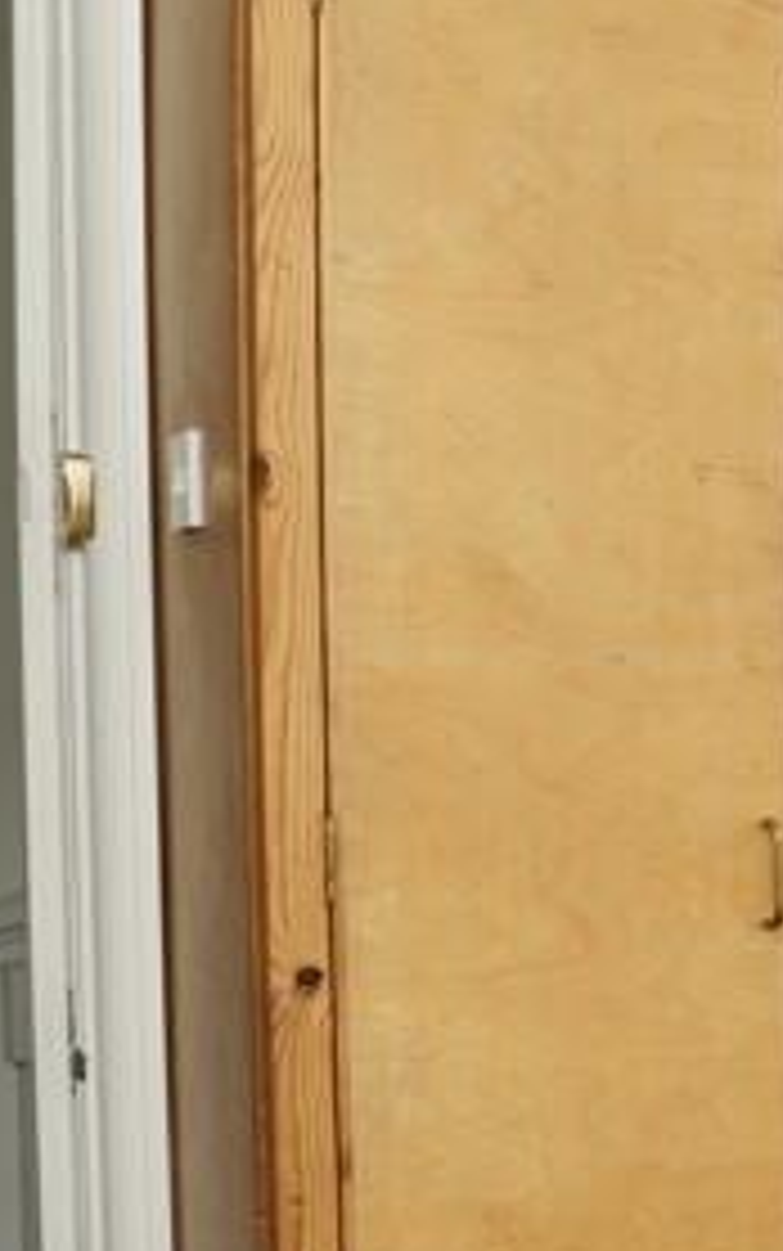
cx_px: 1886
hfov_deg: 14.3
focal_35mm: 60
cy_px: 691
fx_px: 2046
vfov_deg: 34.0
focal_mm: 16
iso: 100
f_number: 4
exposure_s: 1/60
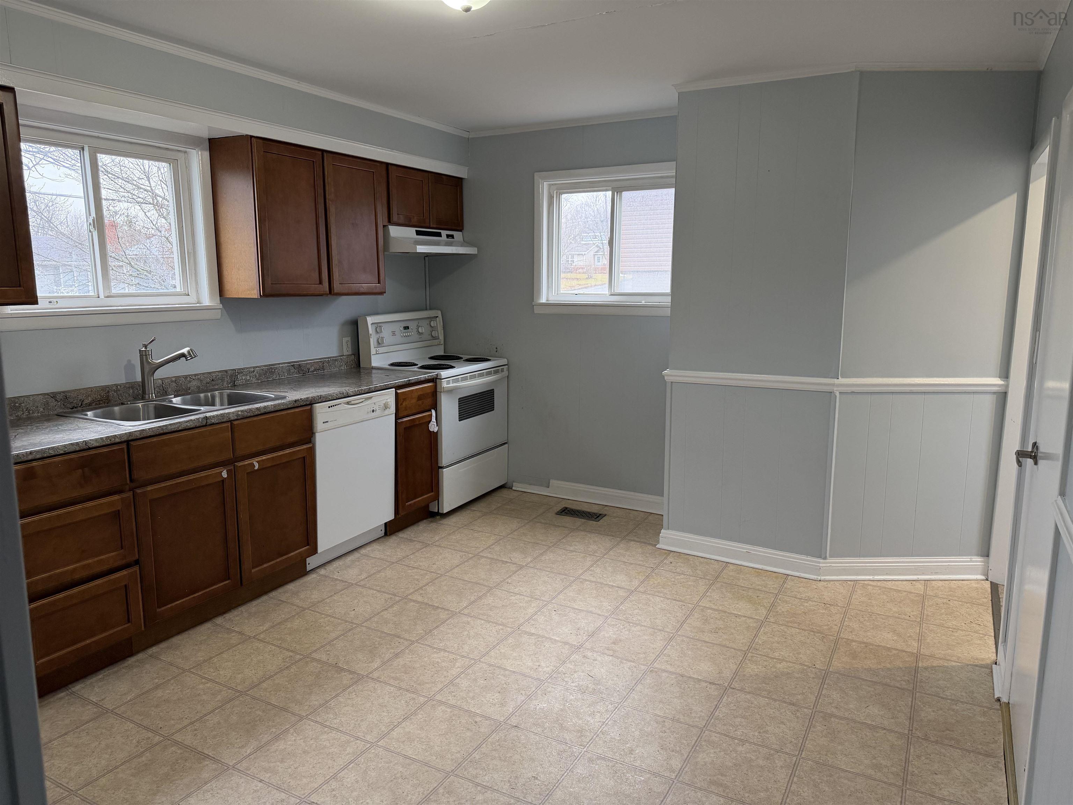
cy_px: 402
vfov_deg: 56.8
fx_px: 744
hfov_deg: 71.6
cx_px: 536
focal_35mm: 24
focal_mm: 6.76
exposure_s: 1/120
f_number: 1.78
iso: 320
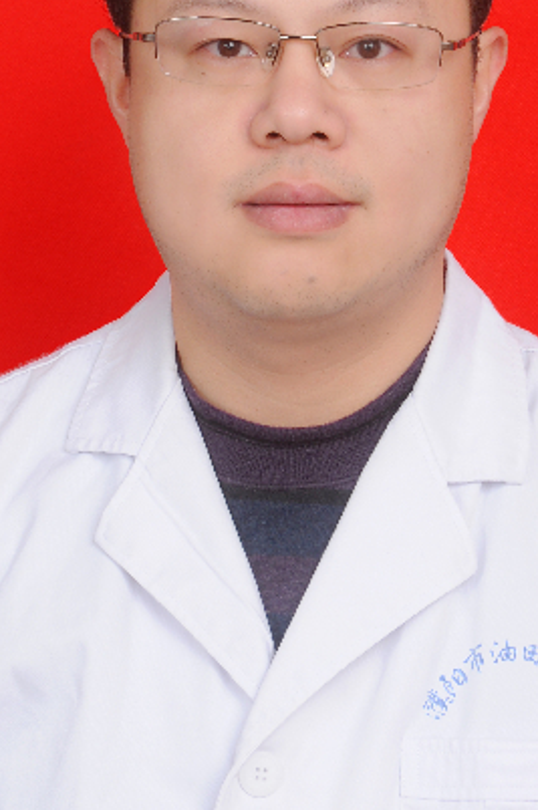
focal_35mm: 103
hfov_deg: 13.3
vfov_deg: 19.8
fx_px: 2315
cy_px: 268
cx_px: 296
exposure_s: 1/125
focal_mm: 46
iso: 200
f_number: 11
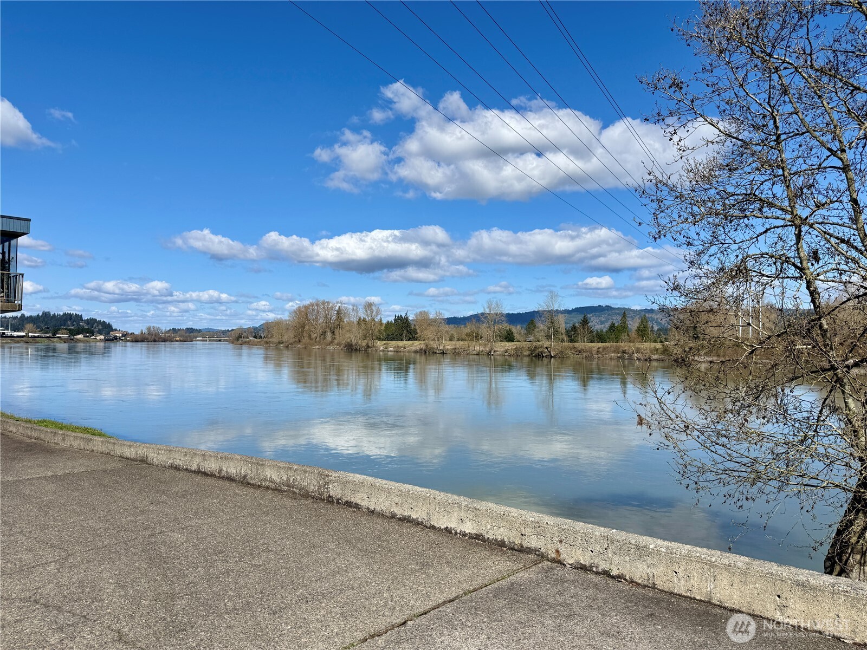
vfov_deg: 56.8
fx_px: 601
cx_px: 434
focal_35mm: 24
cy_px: 325
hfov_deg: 71.6
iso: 80
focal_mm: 6.76
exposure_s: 1/5714
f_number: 1.78
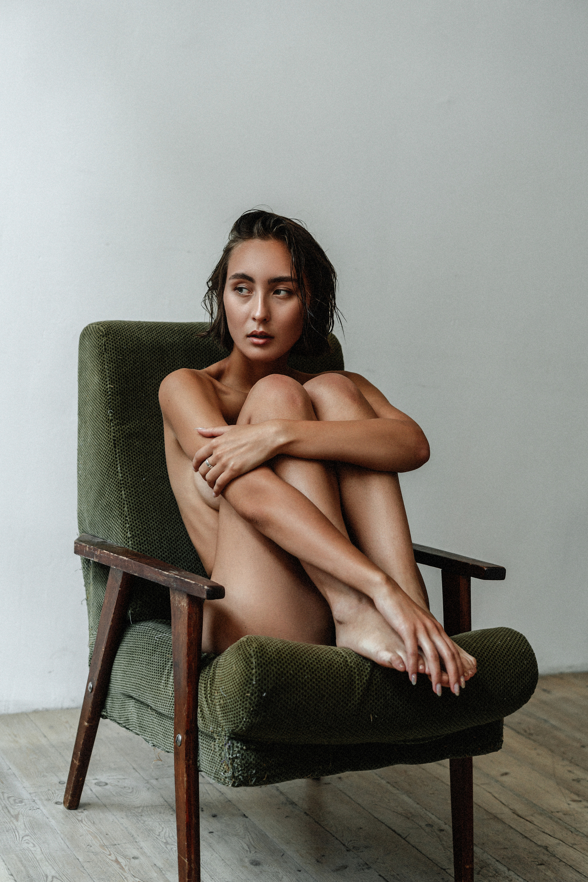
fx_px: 1224
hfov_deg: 27.0
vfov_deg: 39.6
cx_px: 294
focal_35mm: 50
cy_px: 441
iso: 400
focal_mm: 50
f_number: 3.5
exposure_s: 1/125
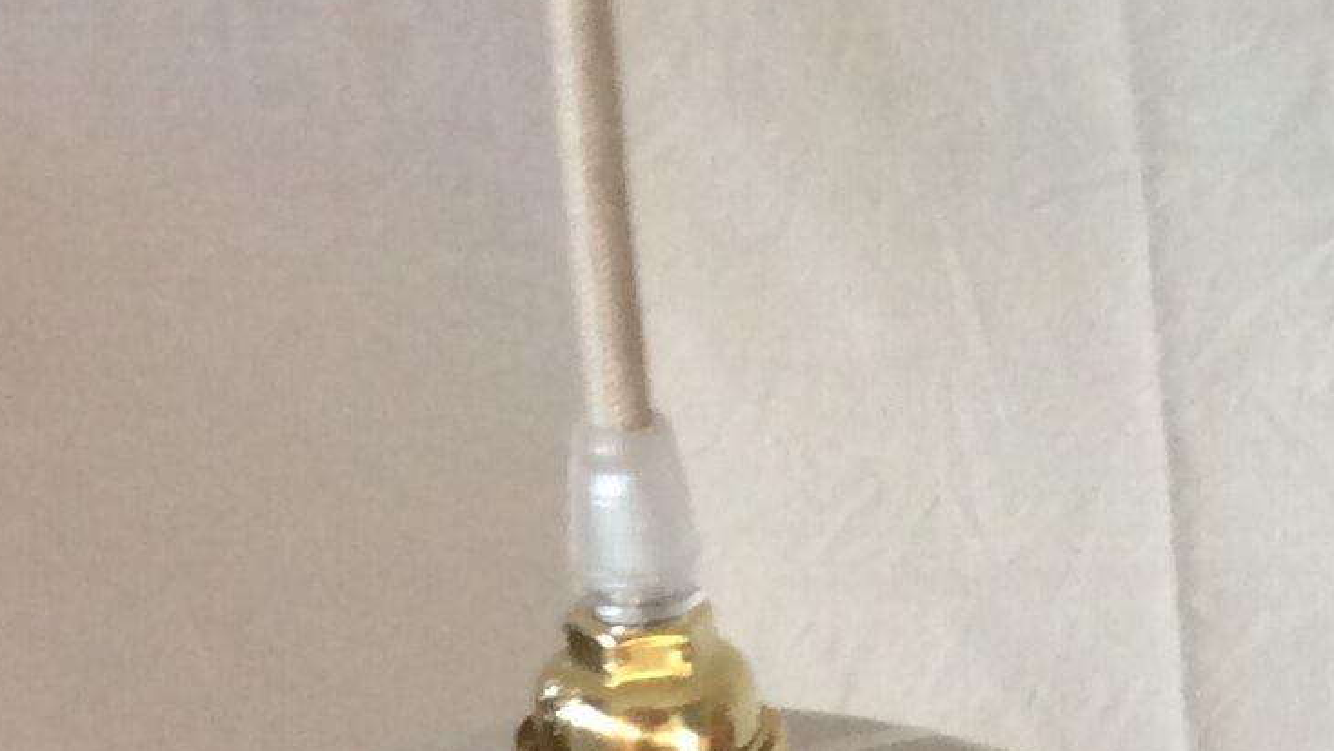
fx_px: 4351
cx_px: 1921
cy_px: 731
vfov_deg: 9.8
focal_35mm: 123
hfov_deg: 16.1
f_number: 2.4
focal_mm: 3.3
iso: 64
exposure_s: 1/25
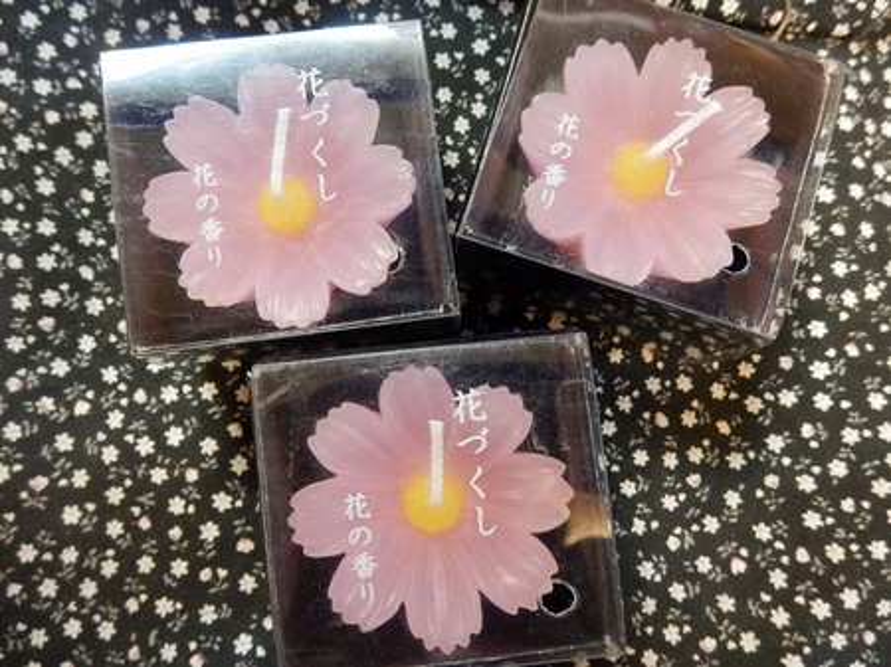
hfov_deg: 69.4
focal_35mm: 25
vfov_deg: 54.8
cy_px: 334
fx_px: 643
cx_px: 446
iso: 800
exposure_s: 1/30
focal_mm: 4.5
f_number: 3
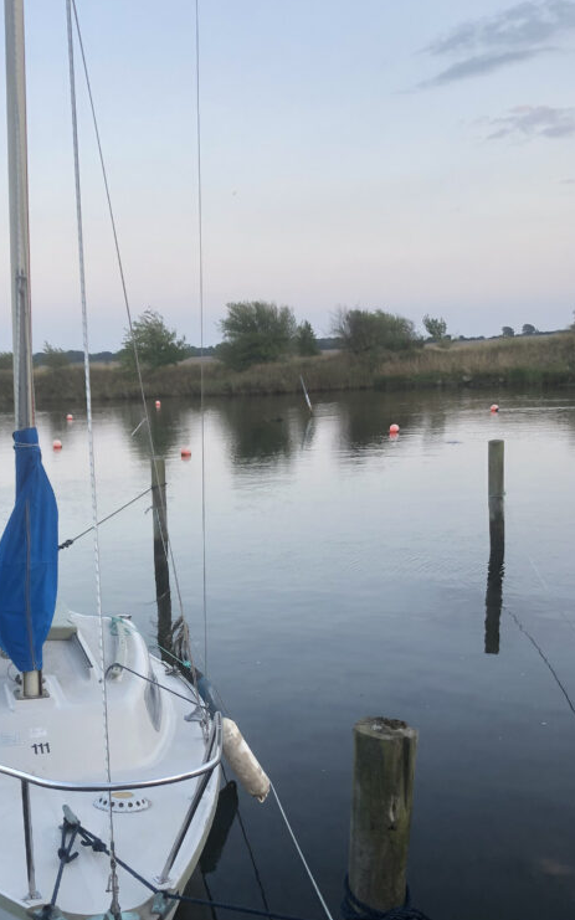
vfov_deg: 47.5
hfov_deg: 30.6
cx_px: 132
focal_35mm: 41
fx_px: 1028
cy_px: 611
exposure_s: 1/120
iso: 50
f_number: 1.8
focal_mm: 4
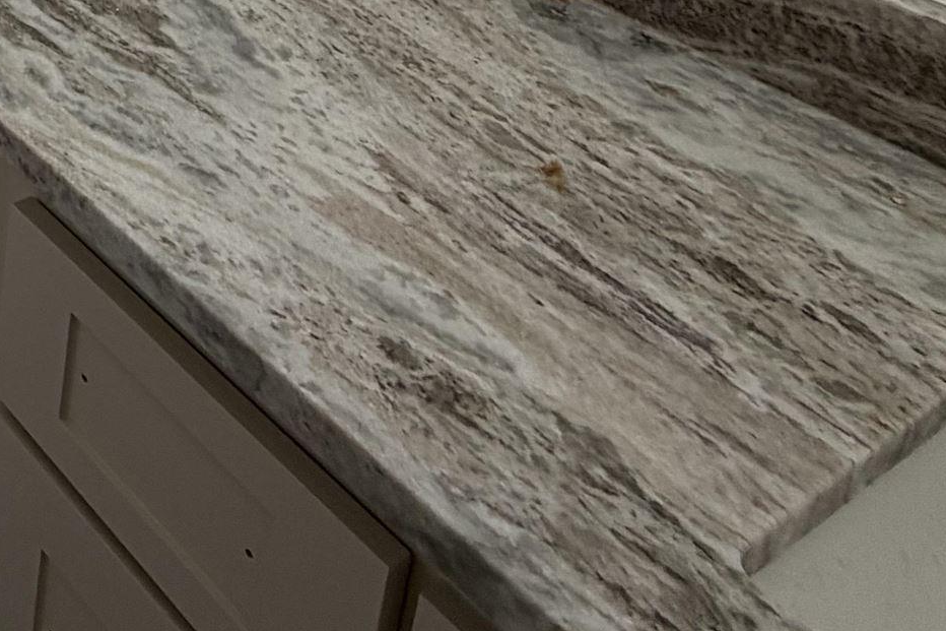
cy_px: -457
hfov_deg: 29.6
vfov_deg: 20.9
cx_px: -384
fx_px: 1261
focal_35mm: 48
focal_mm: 2.22
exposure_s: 1/120
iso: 32
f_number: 2.2
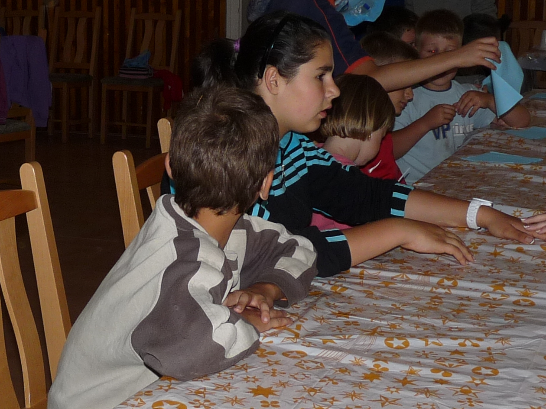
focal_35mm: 78
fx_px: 1230
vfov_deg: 18.9
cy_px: 151
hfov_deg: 24.7
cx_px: 121
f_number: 2.8
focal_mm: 4.8
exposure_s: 1/60
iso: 100
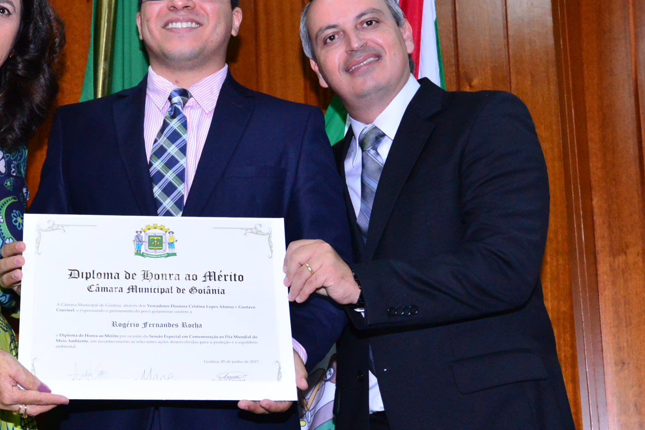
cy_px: 218
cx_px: 140
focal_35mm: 75
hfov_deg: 26.5
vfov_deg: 18.2
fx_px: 1344
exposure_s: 1/250
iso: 4000
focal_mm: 35
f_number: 6.3
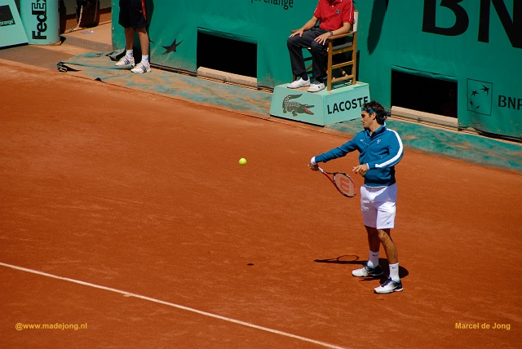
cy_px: 174
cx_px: 261
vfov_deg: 4.6
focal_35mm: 300
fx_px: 4354
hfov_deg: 6.9
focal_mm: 200
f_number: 6.3
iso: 200
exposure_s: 1/1250
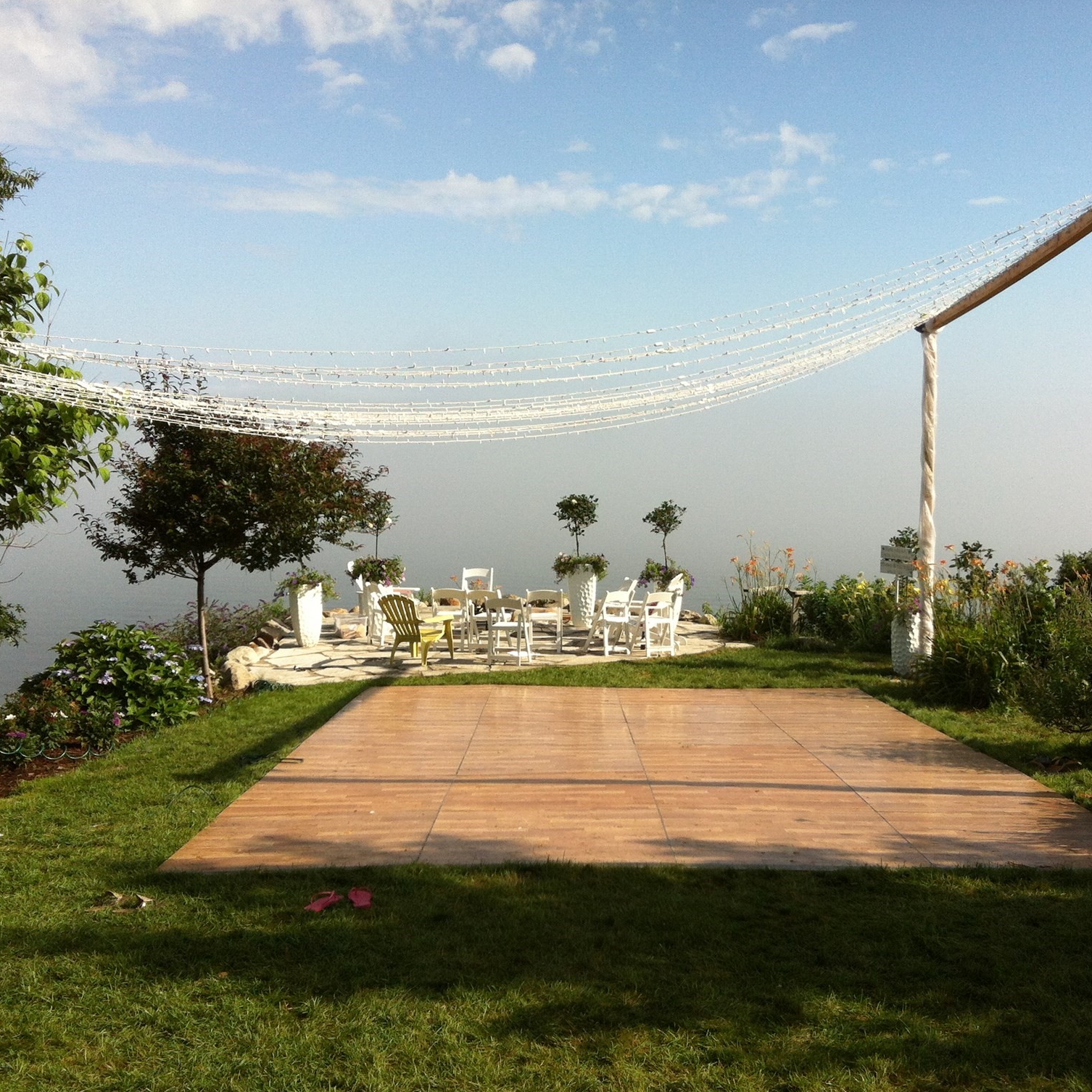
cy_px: 553
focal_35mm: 42
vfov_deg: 40.0
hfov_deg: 40.0
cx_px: 599
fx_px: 1499
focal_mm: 3.85
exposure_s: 1/1885
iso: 80
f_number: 2.8
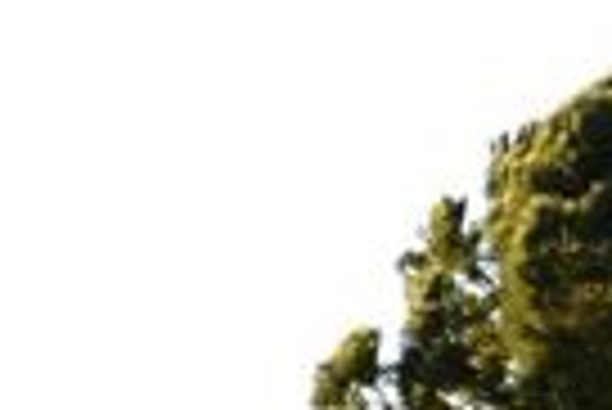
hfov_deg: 11.7
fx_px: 2383
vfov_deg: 9.4
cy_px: 685
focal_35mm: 140
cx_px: -889
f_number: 4
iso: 100
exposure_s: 1/200
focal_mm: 18
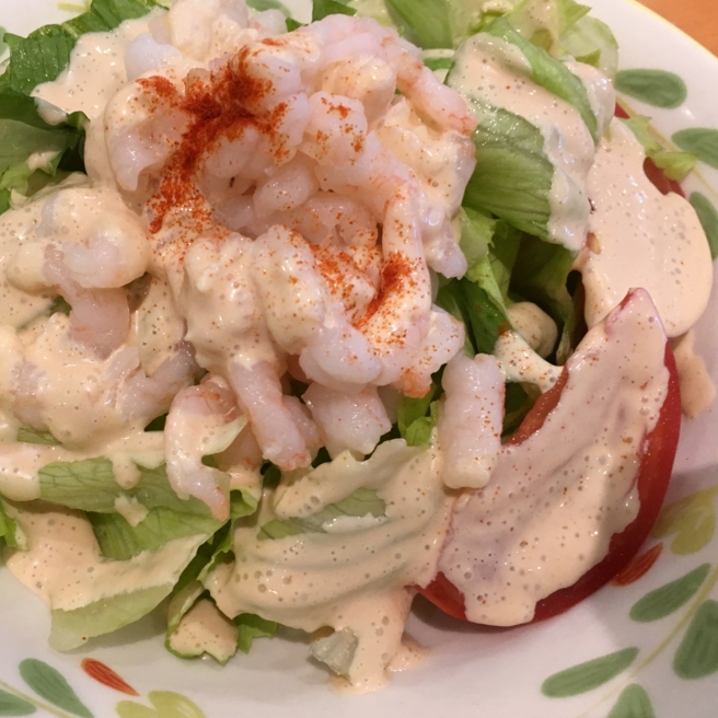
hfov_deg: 41.5
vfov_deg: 41.8
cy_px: 333
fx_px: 939
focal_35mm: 40
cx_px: 266
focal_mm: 4.15
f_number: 2.2
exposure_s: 1/30
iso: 40
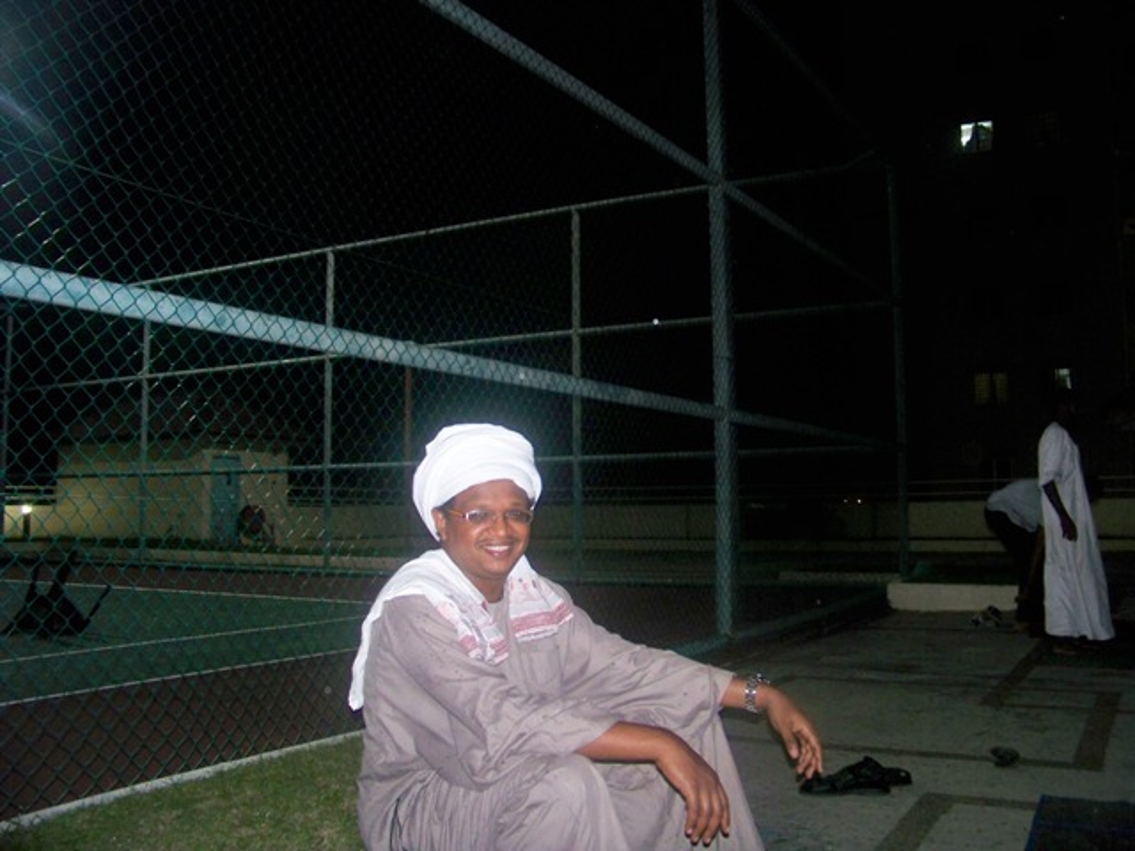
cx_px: 568
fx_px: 1082
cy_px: 426
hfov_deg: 55.4
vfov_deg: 42.9
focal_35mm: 33
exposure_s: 1/30
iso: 200
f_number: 2.8
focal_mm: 5.85
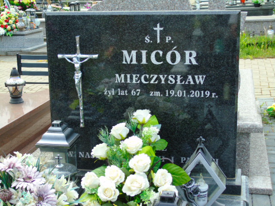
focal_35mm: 62
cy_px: 103
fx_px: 493
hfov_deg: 31.2
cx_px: 138
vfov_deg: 23.7
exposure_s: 1/200
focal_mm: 11
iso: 80
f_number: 4.5
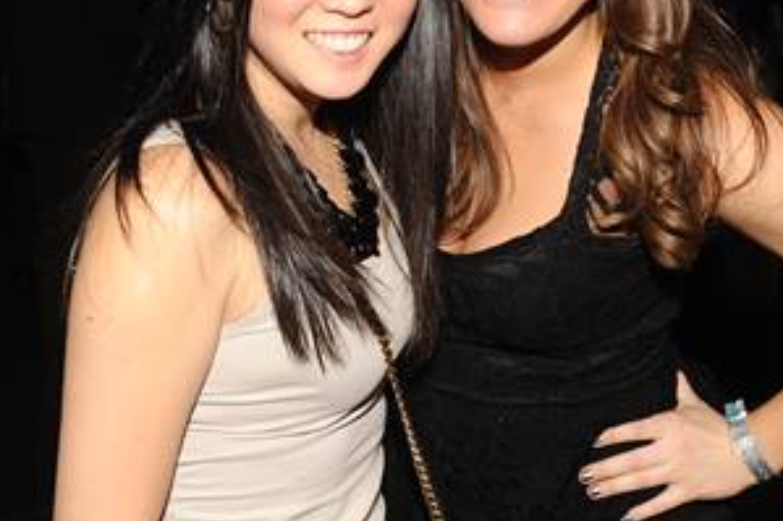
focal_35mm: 70
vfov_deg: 19.2
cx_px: 419
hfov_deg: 28.8
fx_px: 1522
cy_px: 105
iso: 800
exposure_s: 1/250
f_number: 5.6
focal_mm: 38
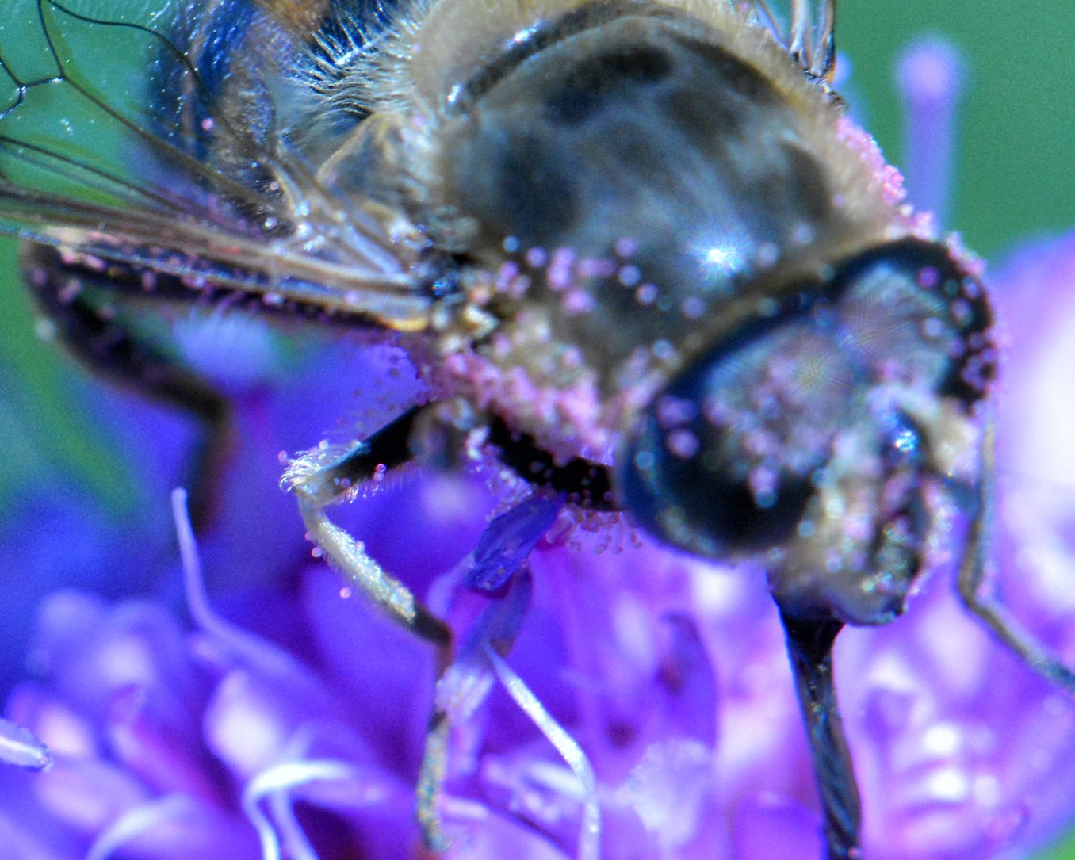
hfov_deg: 9.1
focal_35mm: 212
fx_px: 6740
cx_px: 336
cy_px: 330
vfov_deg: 7.3
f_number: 18
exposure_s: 1/1000
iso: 3200
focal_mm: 85
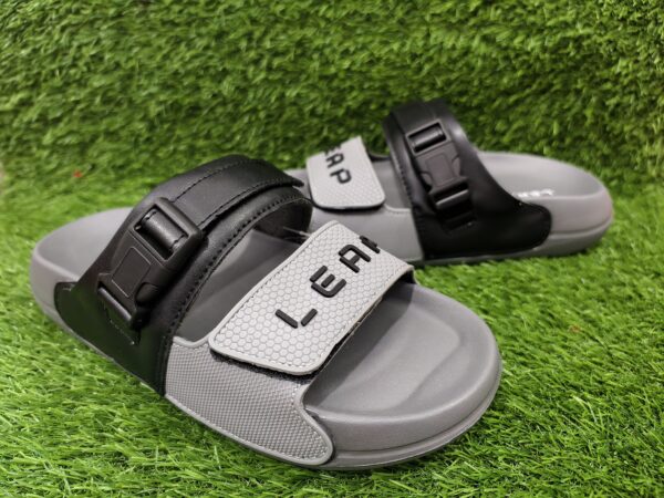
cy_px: 249
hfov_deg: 73.9
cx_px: 332
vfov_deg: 58.9
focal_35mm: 23
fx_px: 441
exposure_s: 1/50
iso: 482
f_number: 1.57
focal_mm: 6.54
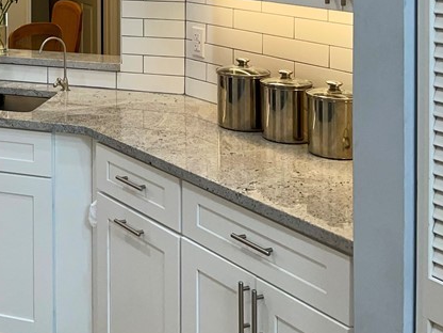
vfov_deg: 21.4
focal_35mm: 64
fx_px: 819
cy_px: -61
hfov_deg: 27.9
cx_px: -30
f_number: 1.6
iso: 80
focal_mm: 4.2
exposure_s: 1/120
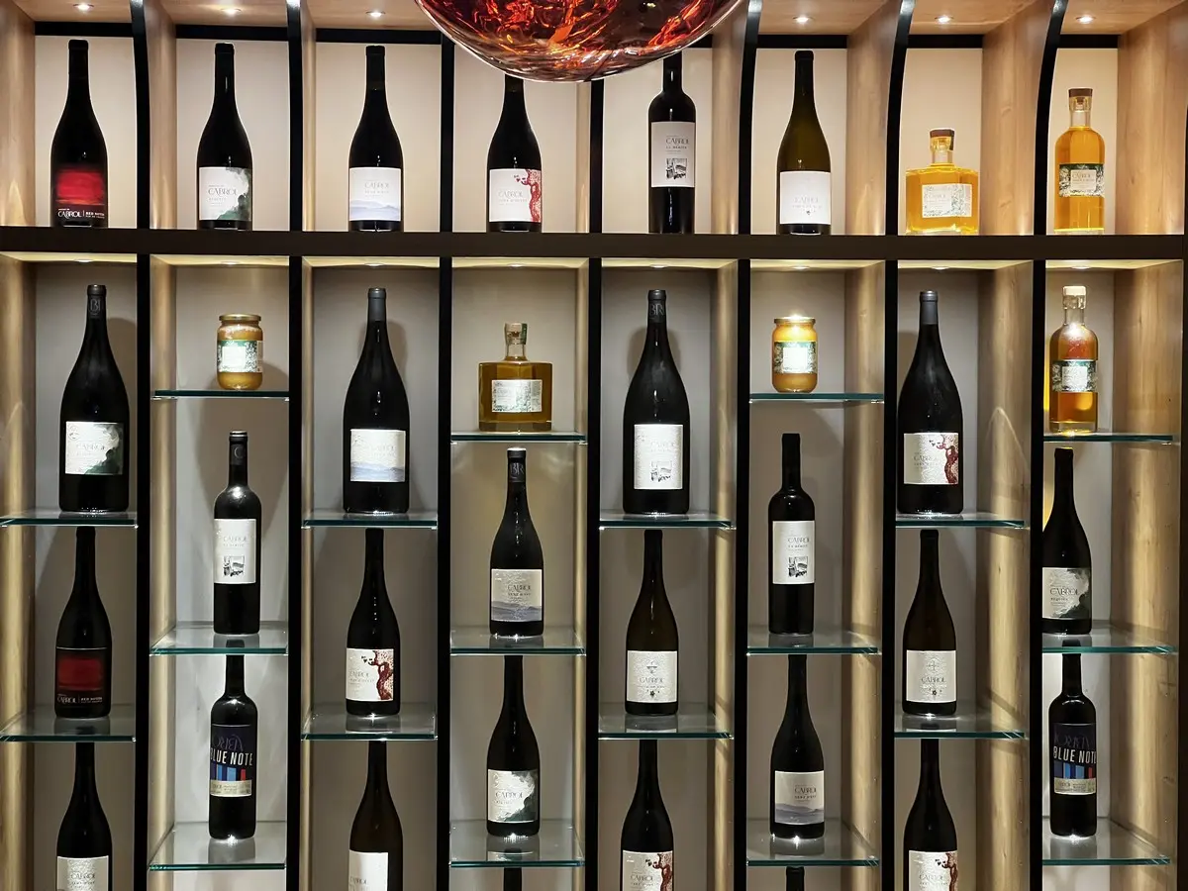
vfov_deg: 19.1
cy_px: 446
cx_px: 594
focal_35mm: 77
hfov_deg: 25.3
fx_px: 2643
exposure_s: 1/50
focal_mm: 9
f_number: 2.8
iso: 500
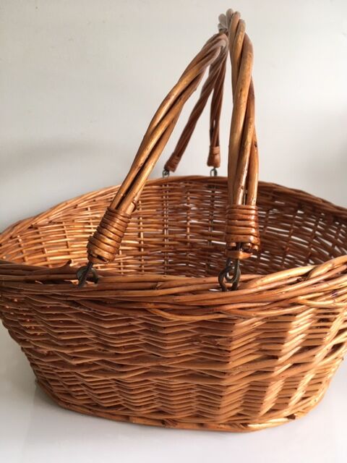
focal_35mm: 29
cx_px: 174
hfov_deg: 48.2
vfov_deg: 61.7
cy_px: 232
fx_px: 388
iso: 32
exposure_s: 1/33
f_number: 2.2
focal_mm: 4.15
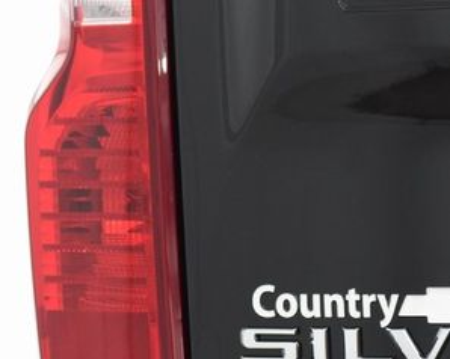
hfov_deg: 9.0
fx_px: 2822
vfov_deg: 7.3
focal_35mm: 212
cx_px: 473
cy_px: 296
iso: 1600
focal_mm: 70
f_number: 5
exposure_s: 1/30
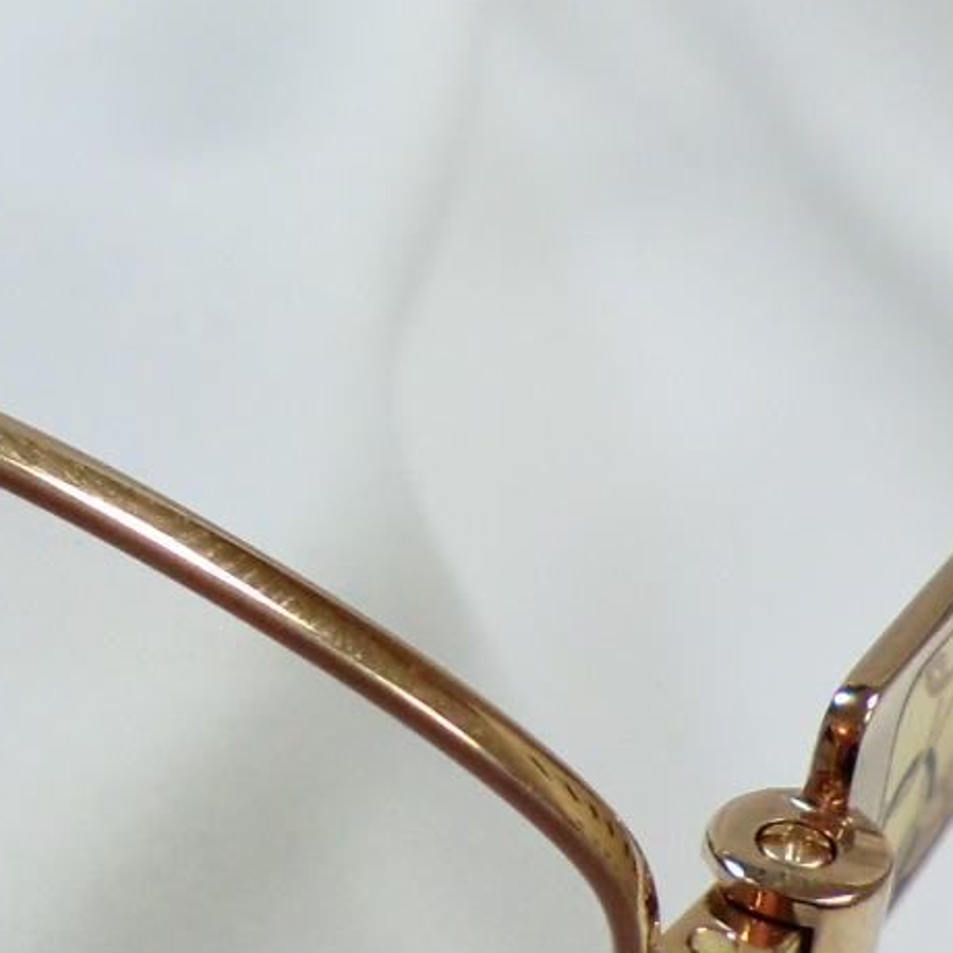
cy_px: 317
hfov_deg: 13.0
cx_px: -526
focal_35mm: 126
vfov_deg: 13.8
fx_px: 3925
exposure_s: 1/60
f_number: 3.5
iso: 64
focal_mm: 5.8
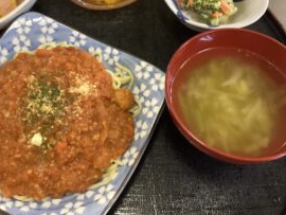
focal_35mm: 43
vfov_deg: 33.4
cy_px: 75
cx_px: 119
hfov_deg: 43.7
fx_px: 356
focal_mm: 3.3
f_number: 2.4
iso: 250
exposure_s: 1/40
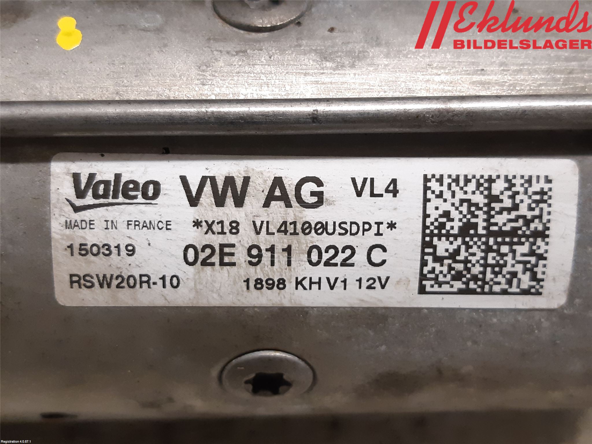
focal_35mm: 26
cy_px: 222
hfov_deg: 67.3
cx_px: 296
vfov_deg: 53.1
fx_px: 445
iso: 200
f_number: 1.7
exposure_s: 1/50
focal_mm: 3.93
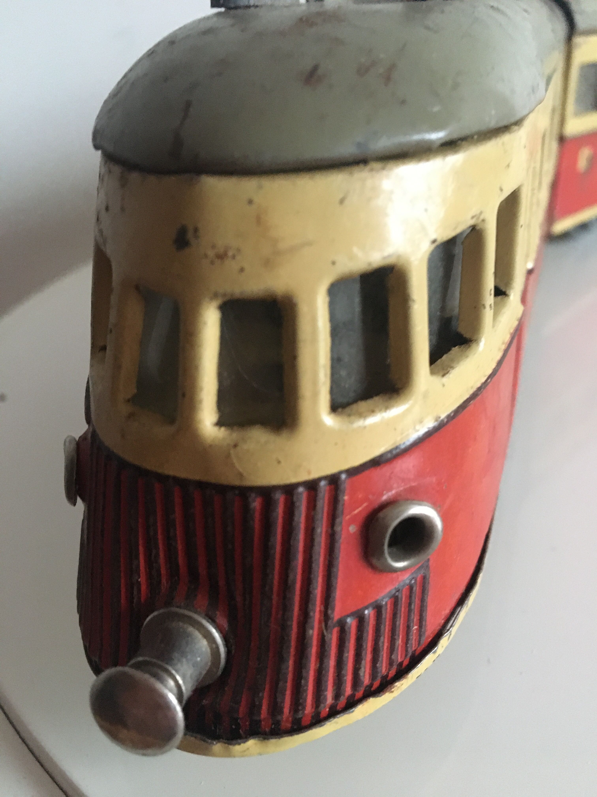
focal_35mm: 29
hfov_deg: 48.2
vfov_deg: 61.7
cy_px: 398
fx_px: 667
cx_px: 298
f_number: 2.2
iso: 320
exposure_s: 1/17
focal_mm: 4.15
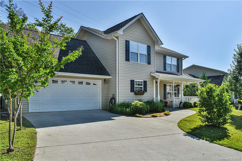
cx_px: 121
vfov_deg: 53.1
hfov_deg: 73.7
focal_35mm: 24
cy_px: 80
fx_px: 161
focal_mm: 24
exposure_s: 1/640
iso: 1600
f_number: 13
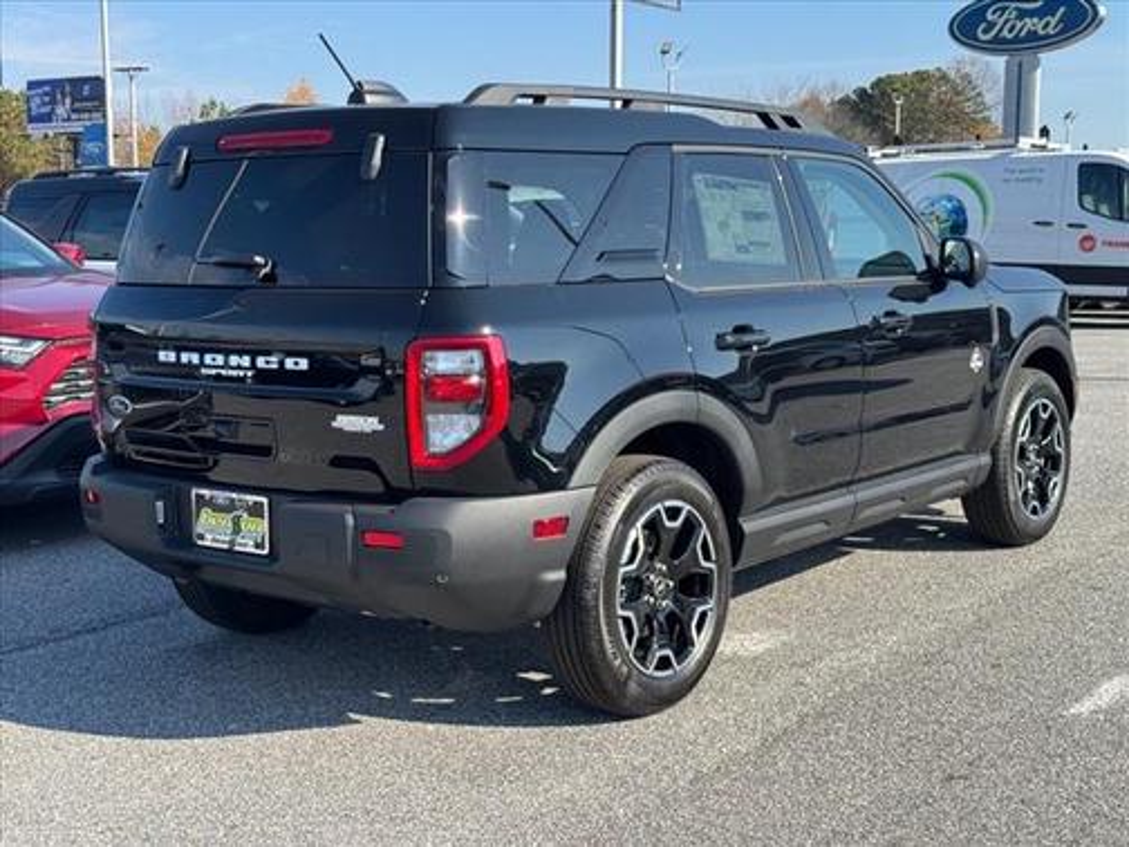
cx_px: 564
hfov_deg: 39.7
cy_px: 424
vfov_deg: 30.3
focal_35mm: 48
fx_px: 1566
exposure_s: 1/1597
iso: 64
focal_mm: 6.76
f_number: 1.78
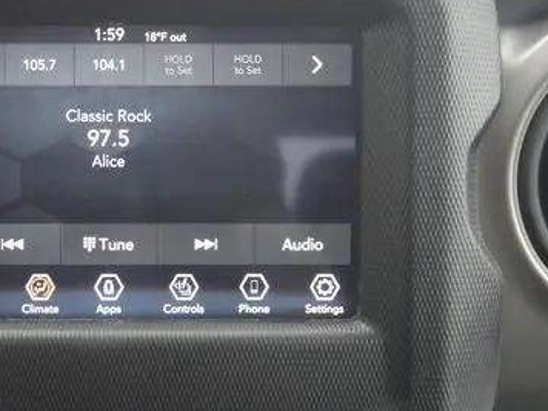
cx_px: 95
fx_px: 1425
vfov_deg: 16.4
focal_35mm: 90
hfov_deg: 21.5
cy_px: 202
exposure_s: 1/60
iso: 2000
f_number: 5.3
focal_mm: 25
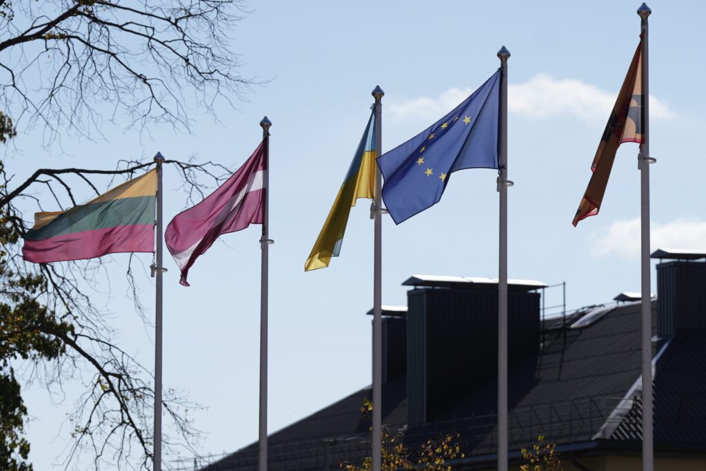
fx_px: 4138
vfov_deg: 6.5
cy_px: 236
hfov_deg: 9.8
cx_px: 353
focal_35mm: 211
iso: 100
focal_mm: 141
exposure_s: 1/3200
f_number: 3.5
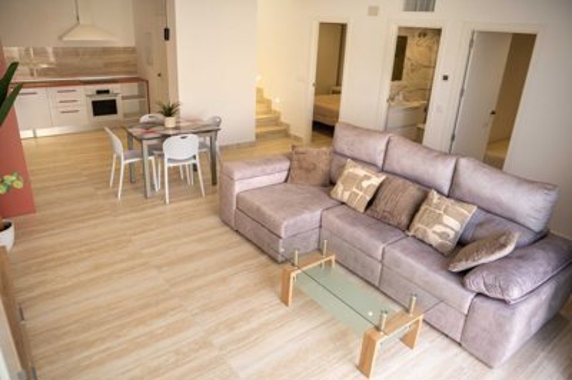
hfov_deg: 73.8
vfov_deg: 53.1
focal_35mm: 24
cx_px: 286
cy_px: 190
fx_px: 381
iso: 500
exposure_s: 1/640
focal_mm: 24
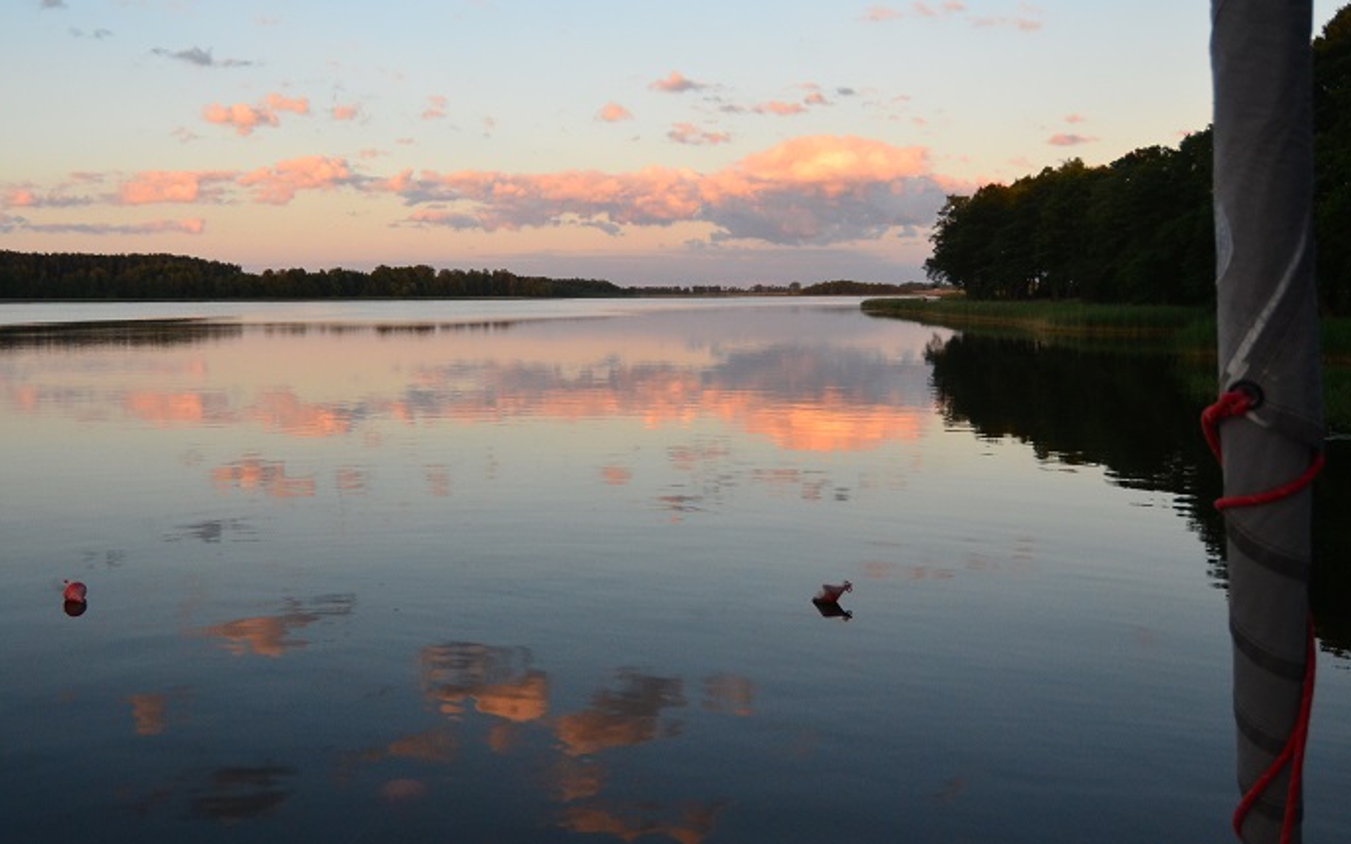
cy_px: 329
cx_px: 553
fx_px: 1141
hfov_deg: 60.8
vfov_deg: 40.4
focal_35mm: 31
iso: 640
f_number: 4
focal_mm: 14
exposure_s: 1/640
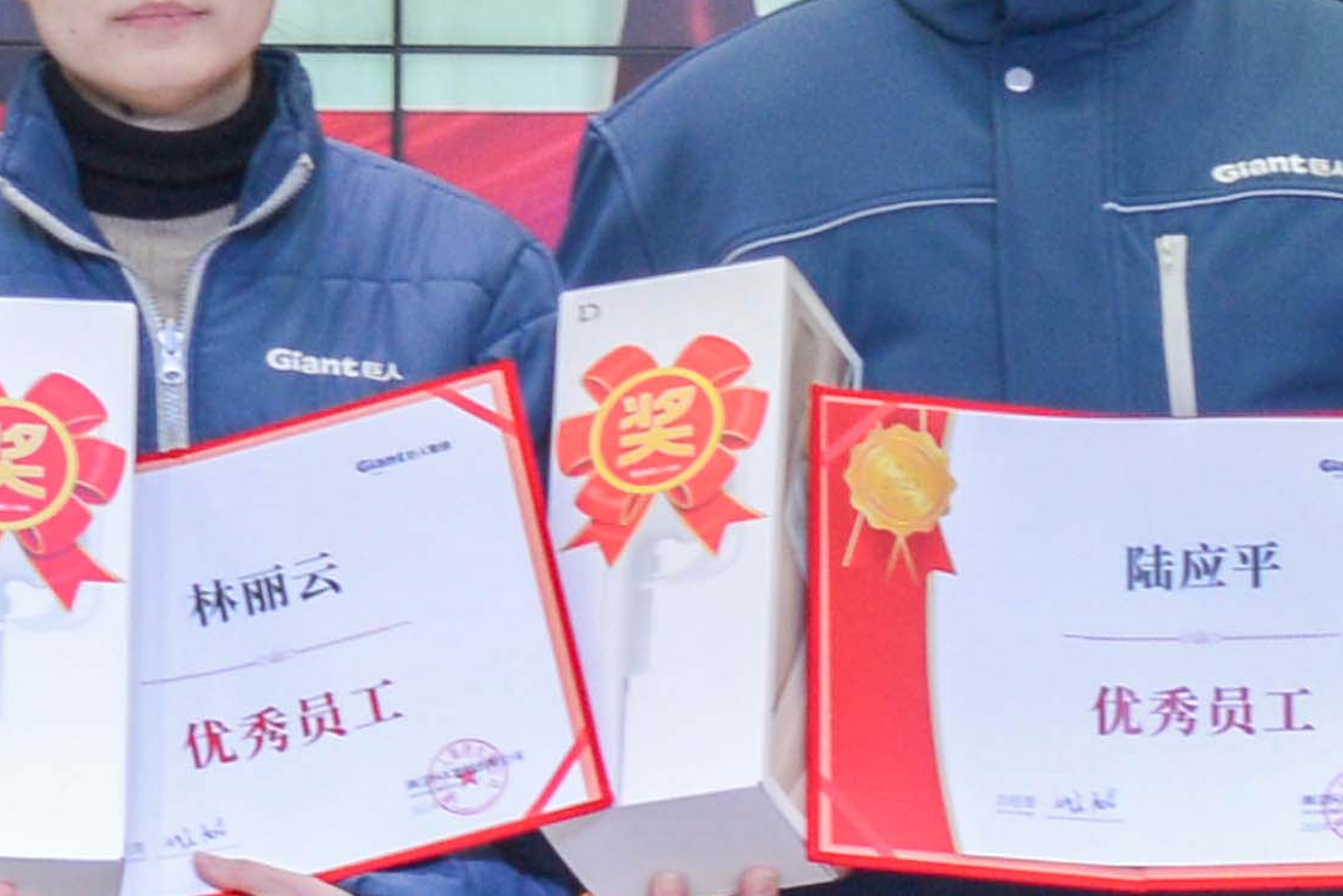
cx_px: -227
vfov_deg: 4.7
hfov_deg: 7.1
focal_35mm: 290
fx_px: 10819
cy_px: 225
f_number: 5.6
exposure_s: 1/100
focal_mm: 44
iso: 360
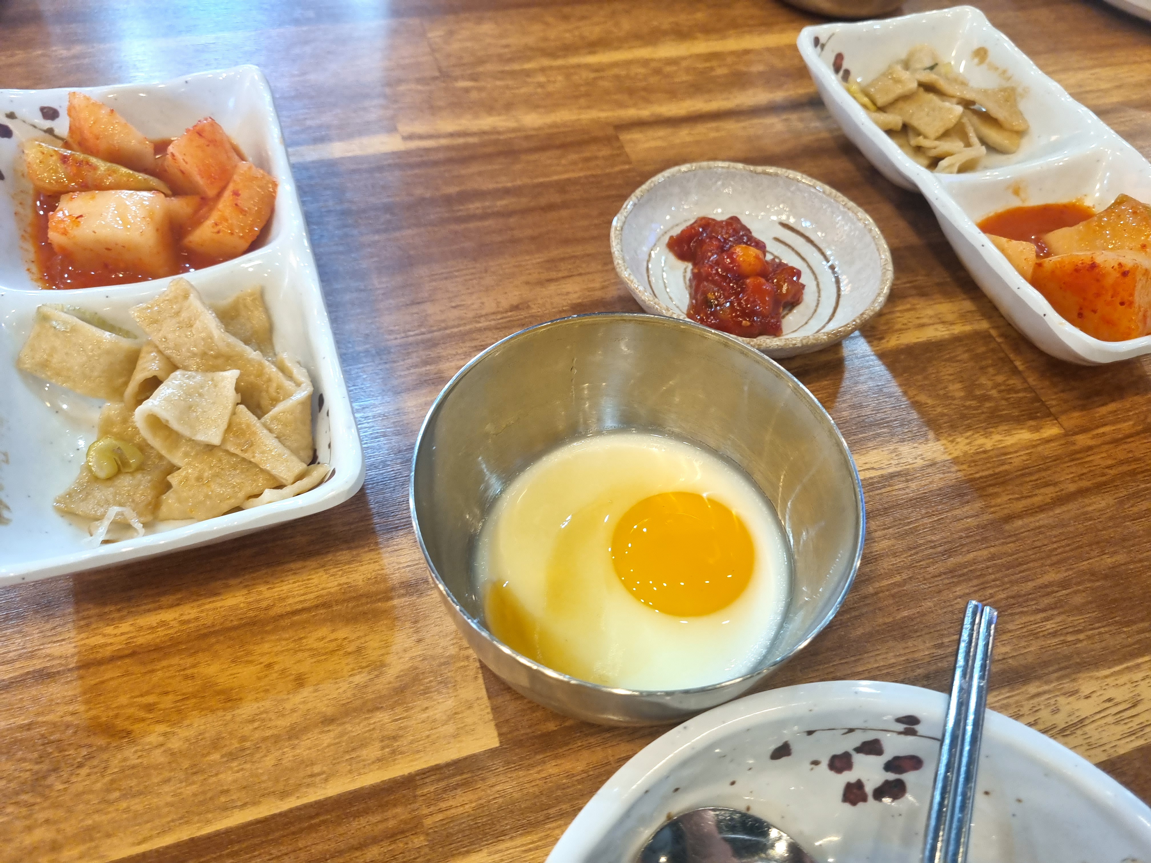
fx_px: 865
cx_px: 576
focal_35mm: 26
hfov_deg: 67.3
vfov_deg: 53.1
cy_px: 432
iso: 200
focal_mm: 5.4
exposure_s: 1/60
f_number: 1.8
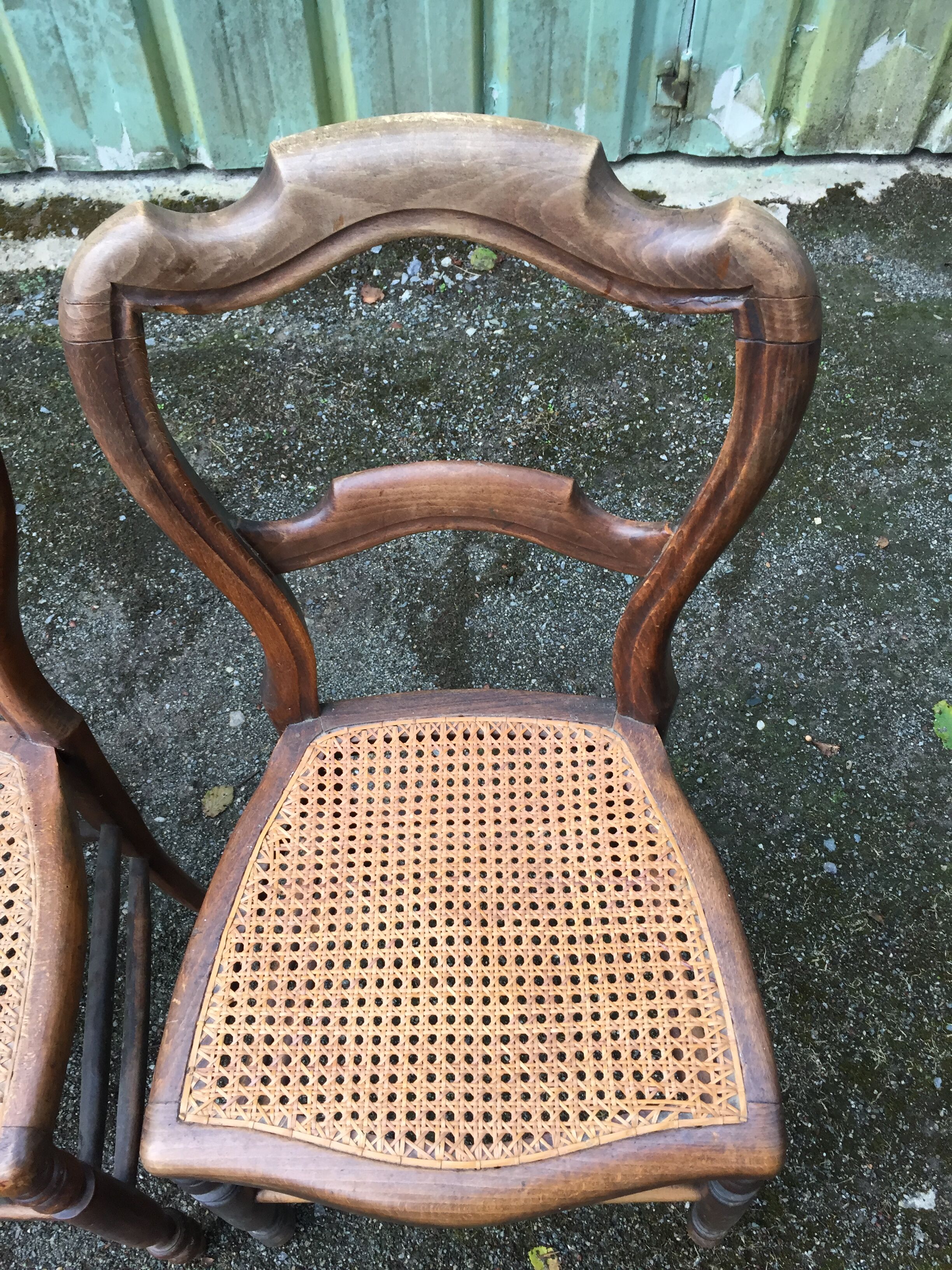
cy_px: 635
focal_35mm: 29
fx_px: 1063
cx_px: 476
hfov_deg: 48.2
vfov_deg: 61.7
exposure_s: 1/33
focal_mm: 4.15
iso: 32
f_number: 2.2
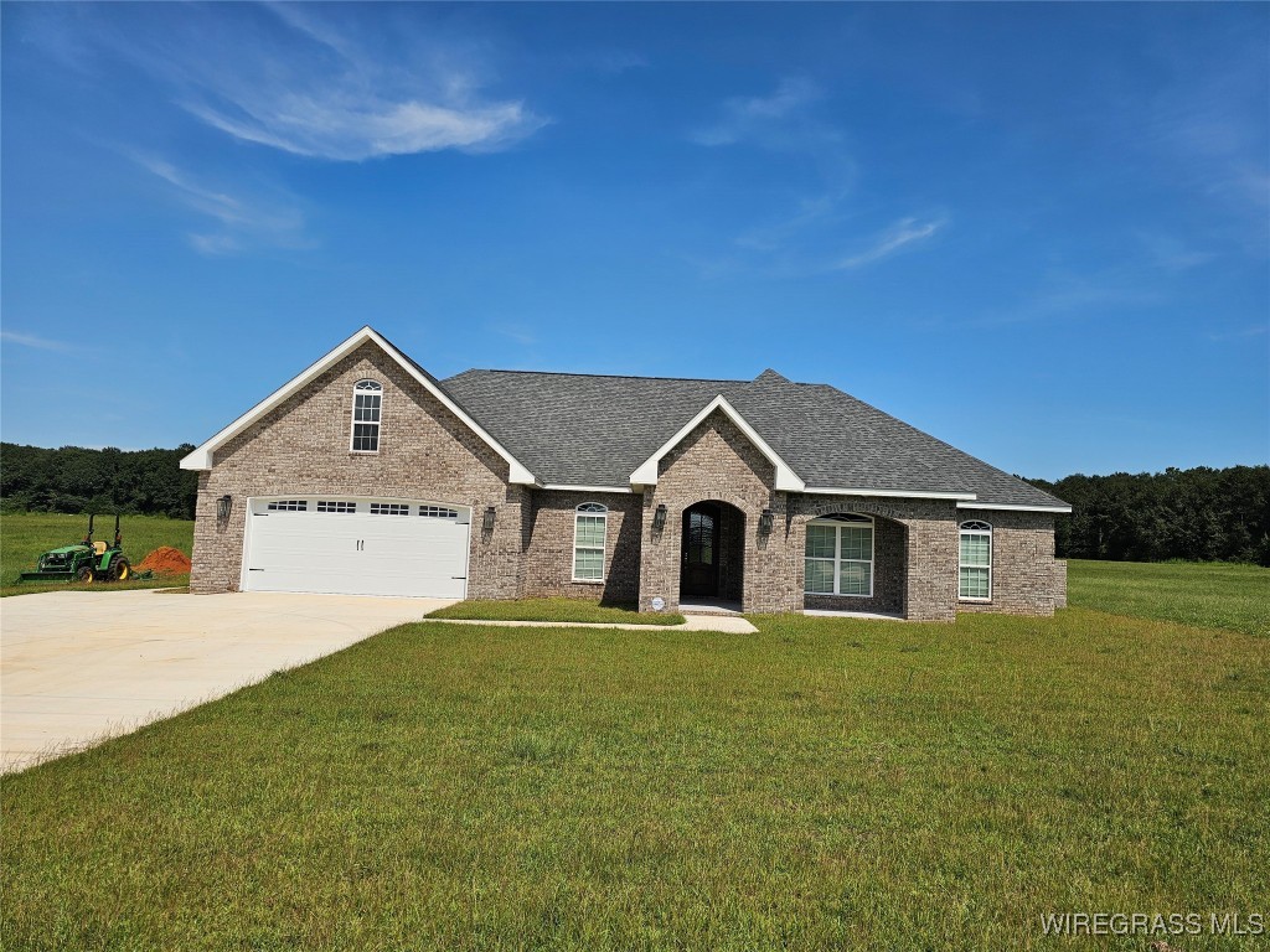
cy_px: 476
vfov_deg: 58.9
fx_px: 844
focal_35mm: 23
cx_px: 635
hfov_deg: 73.9
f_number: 1.7
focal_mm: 6.3
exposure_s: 1/1425
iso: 10
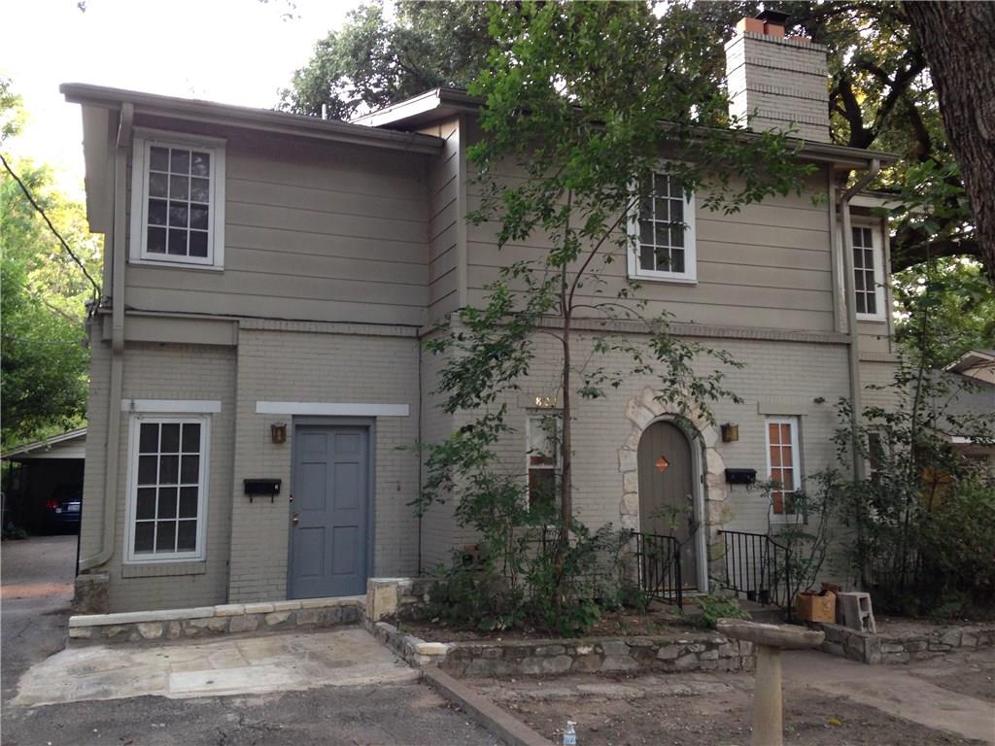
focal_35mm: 33
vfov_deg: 42.9
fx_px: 949
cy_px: 373
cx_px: 498
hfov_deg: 55.4
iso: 80
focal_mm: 4.12
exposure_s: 1/20
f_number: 2.4
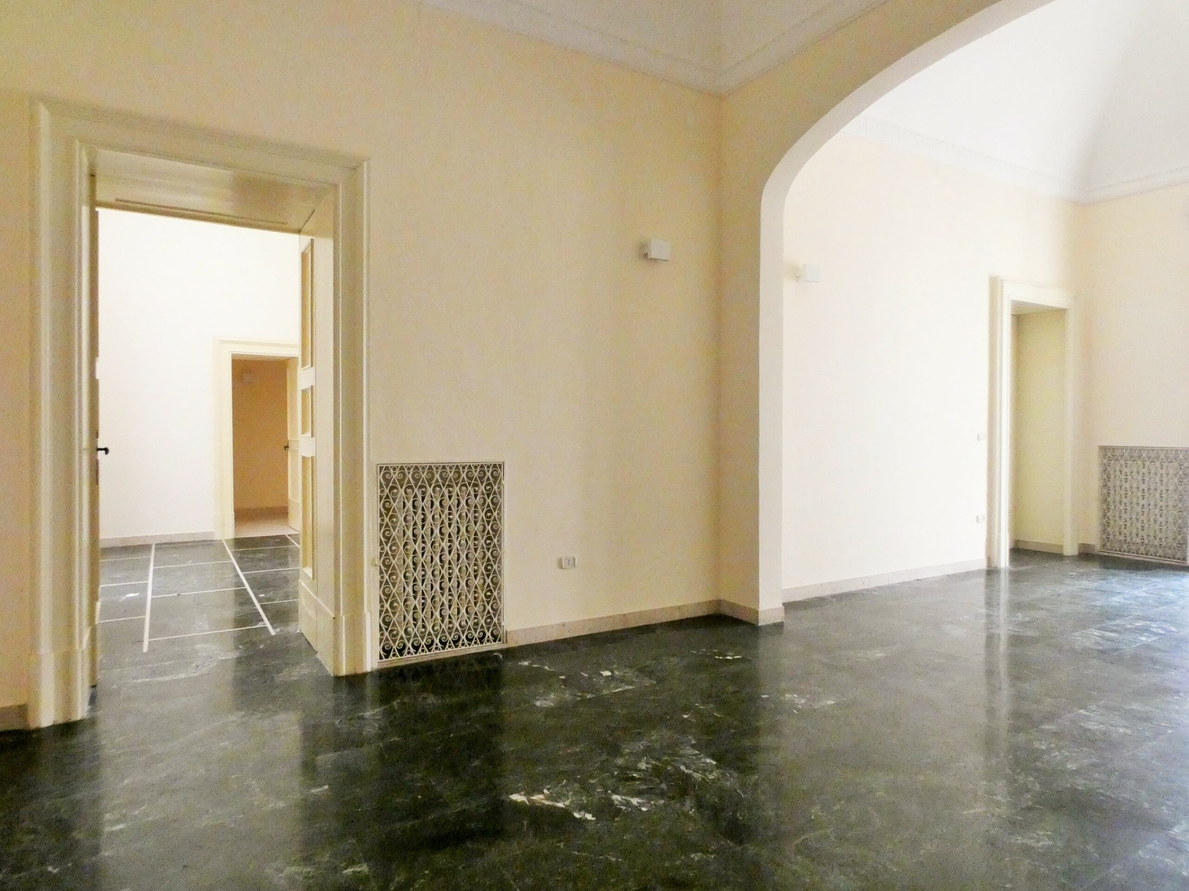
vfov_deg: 66.0
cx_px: 594
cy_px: 446
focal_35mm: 20
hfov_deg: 81.7
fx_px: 687
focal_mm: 3.6
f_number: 2.8
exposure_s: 1/60
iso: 800
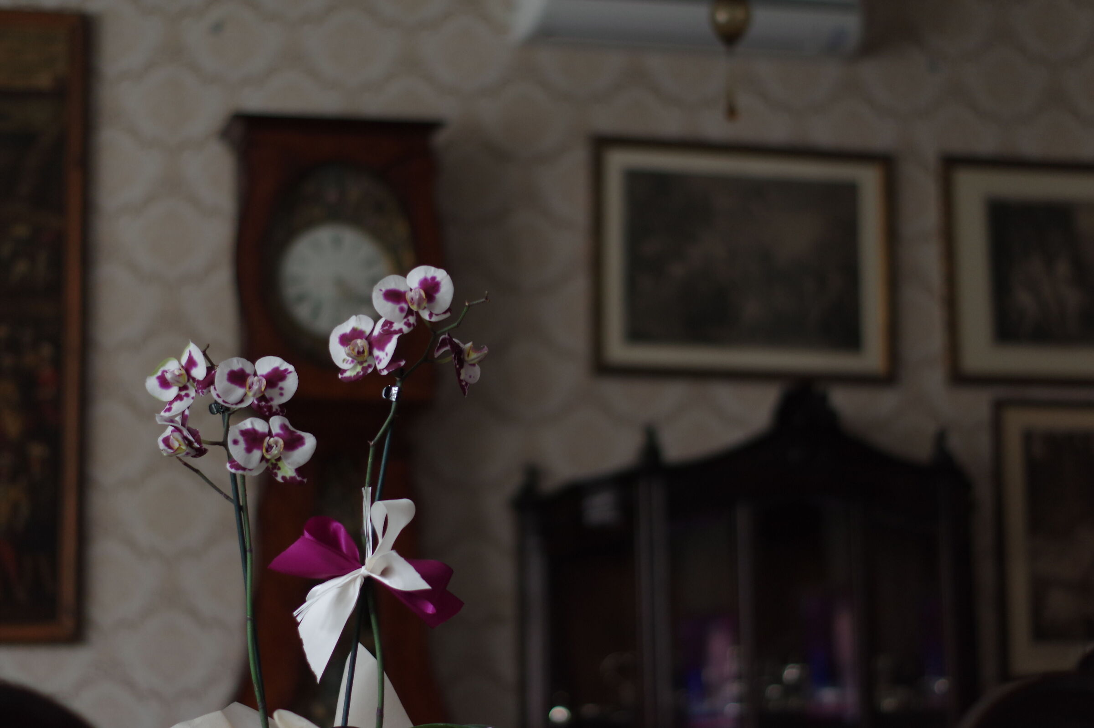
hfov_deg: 27.0
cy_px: 364
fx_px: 2277
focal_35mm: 75
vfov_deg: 18.2
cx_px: 547
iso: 800
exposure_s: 1/80
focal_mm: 50
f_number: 2
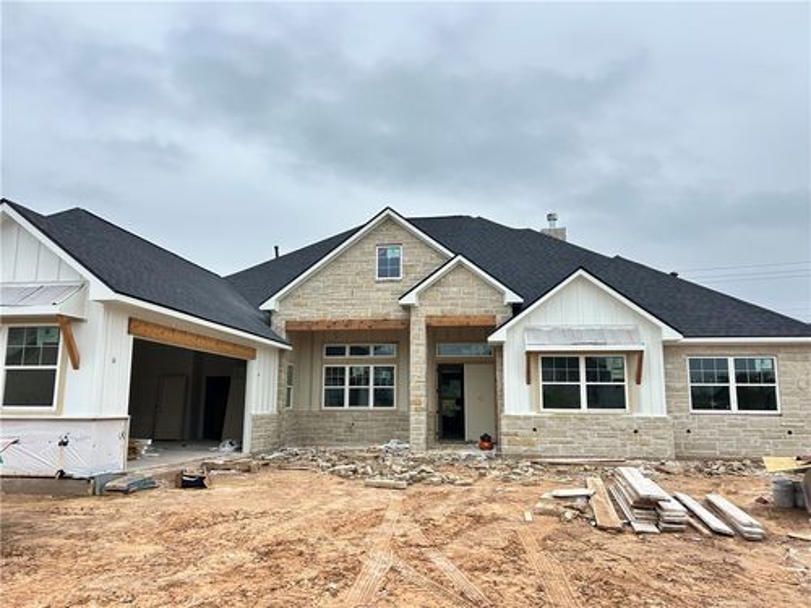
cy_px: 304
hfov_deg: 67.3
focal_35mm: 26
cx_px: 406
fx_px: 609
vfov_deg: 53.1
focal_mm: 5.7
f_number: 1.5
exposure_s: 1/1808
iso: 50
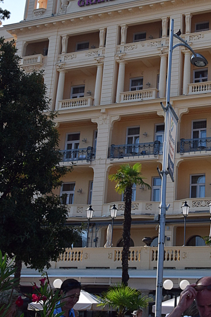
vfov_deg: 35.8
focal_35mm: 56
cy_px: 172
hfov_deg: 24.1
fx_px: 490
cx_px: 153
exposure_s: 1/250
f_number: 10
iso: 400
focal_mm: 25
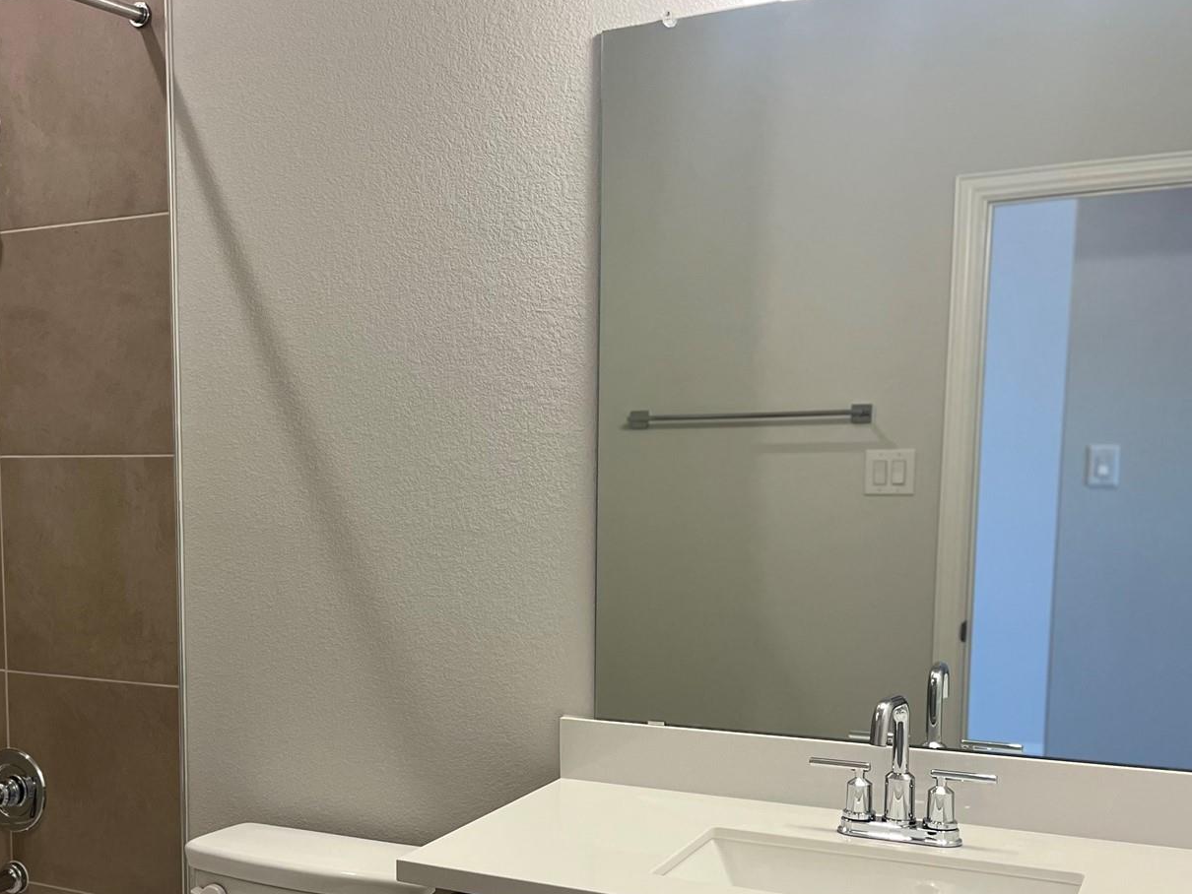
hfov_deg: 40.9
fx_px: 1515
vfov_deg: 32.6
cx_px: 215
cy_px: 603
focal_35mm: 44
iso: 125
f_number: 1.6
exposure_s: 1/120
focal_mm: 5.1
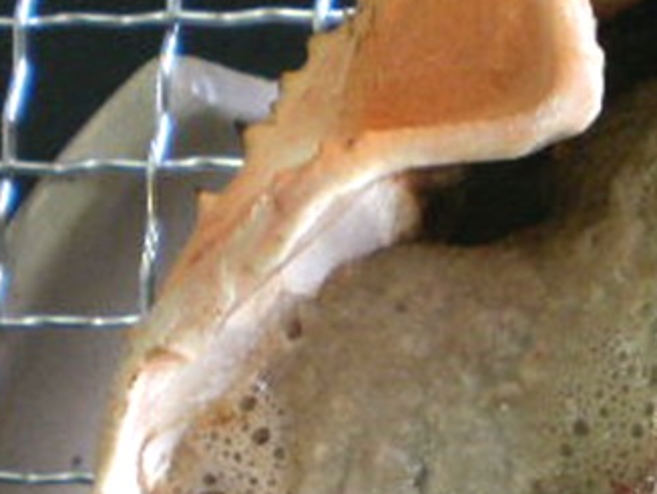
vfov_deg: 14.2
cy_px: 487
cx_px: 771
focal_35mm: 103
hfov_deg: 18.2
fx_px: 1957
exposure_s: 1/25
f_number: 3.1
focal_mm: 6.3
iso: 125
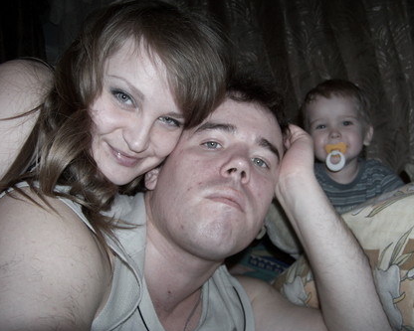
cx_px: 216
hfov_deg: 47.9
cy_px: 167
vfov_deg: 39.2
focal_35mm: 38
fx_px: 466
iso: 64
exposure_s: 1/30
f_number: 2.8
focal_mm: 5.85
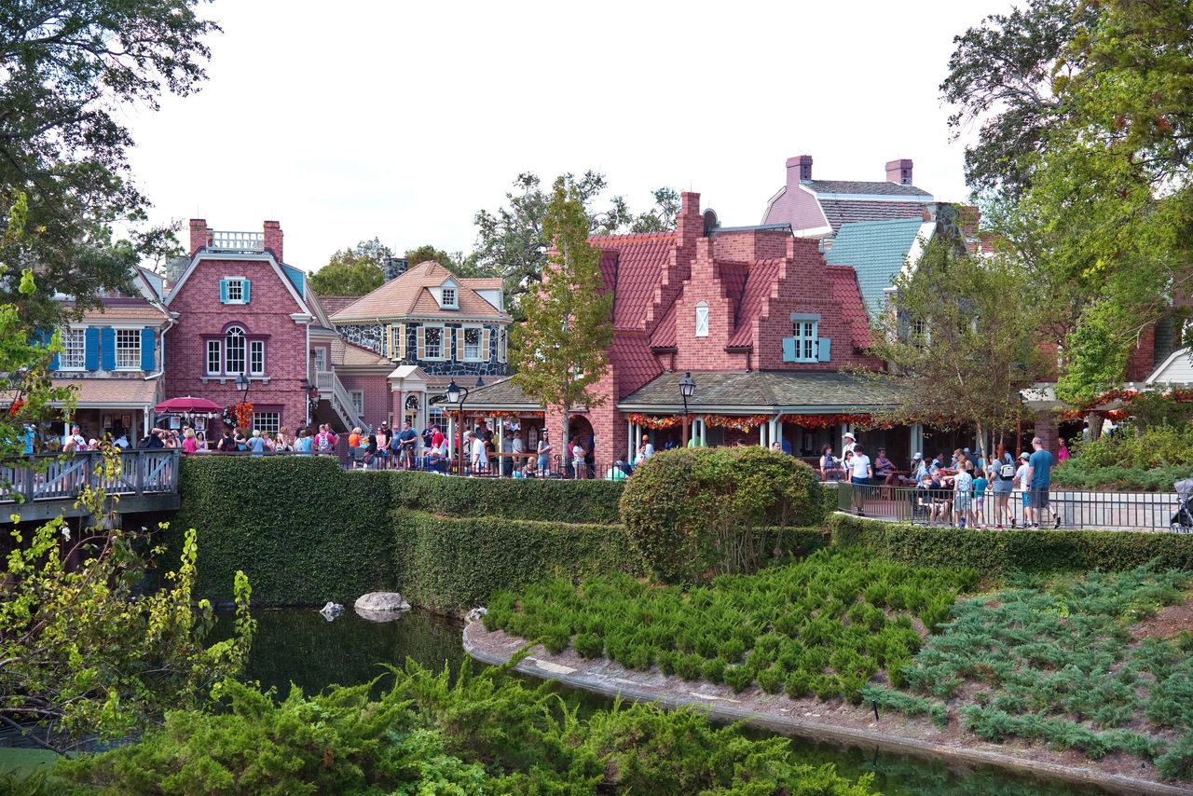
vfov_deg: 20.6
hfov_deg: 30.5
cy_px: 398
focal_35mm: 66
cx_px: 596
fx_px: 2188
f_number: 5
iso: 100
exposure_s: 1/160
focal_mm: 66
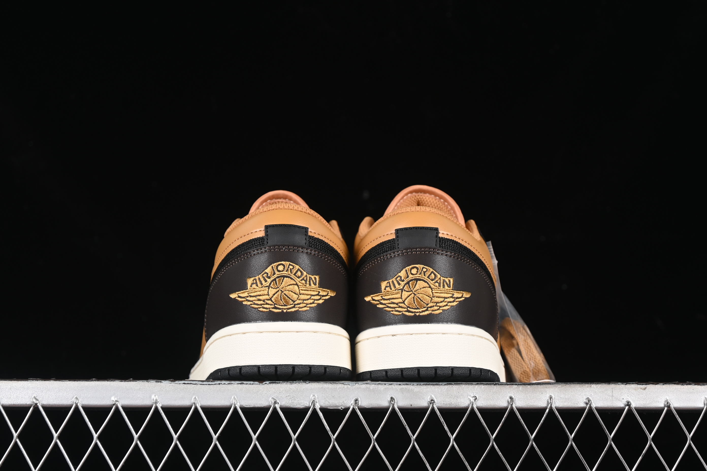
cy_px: 236
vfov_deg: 18.2
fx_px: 1473
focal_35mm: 75
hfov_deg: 27.0
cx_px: 354
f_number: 6.3
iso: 160
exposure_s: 1/60
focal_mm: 50
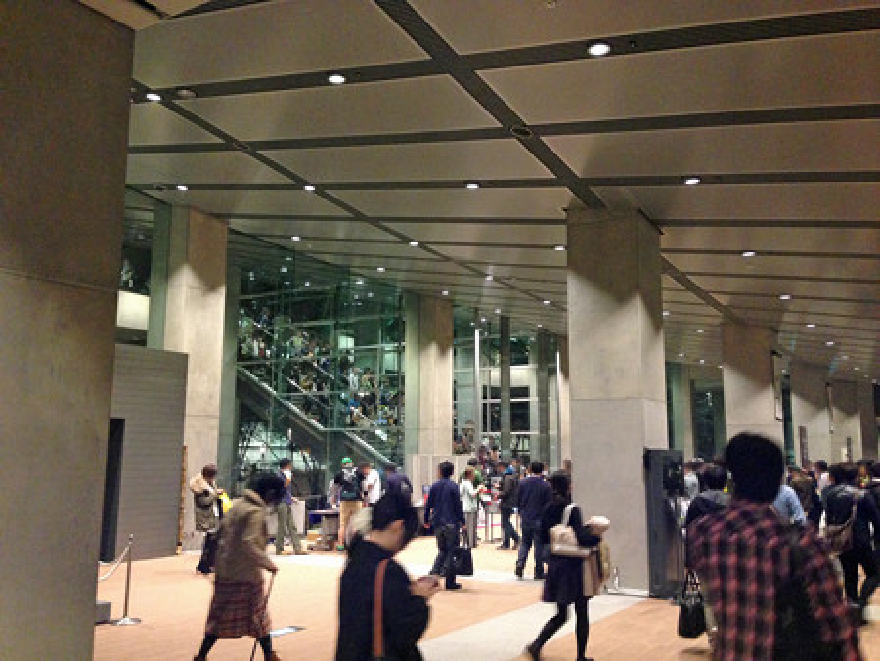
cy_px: 330
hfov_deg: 55.3
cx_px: 440
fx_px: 839
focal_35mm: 33
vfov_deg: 43.0
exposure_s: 1/20
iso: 400
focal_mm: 4.12
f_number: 2.4
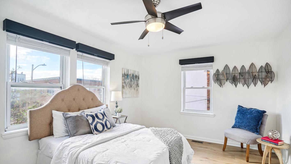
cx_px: 144
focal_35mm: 17
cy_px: 91
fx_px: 131
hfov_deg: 95.9
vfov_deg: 63.8
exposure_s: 1/100
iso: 500
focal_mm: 16
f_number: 9
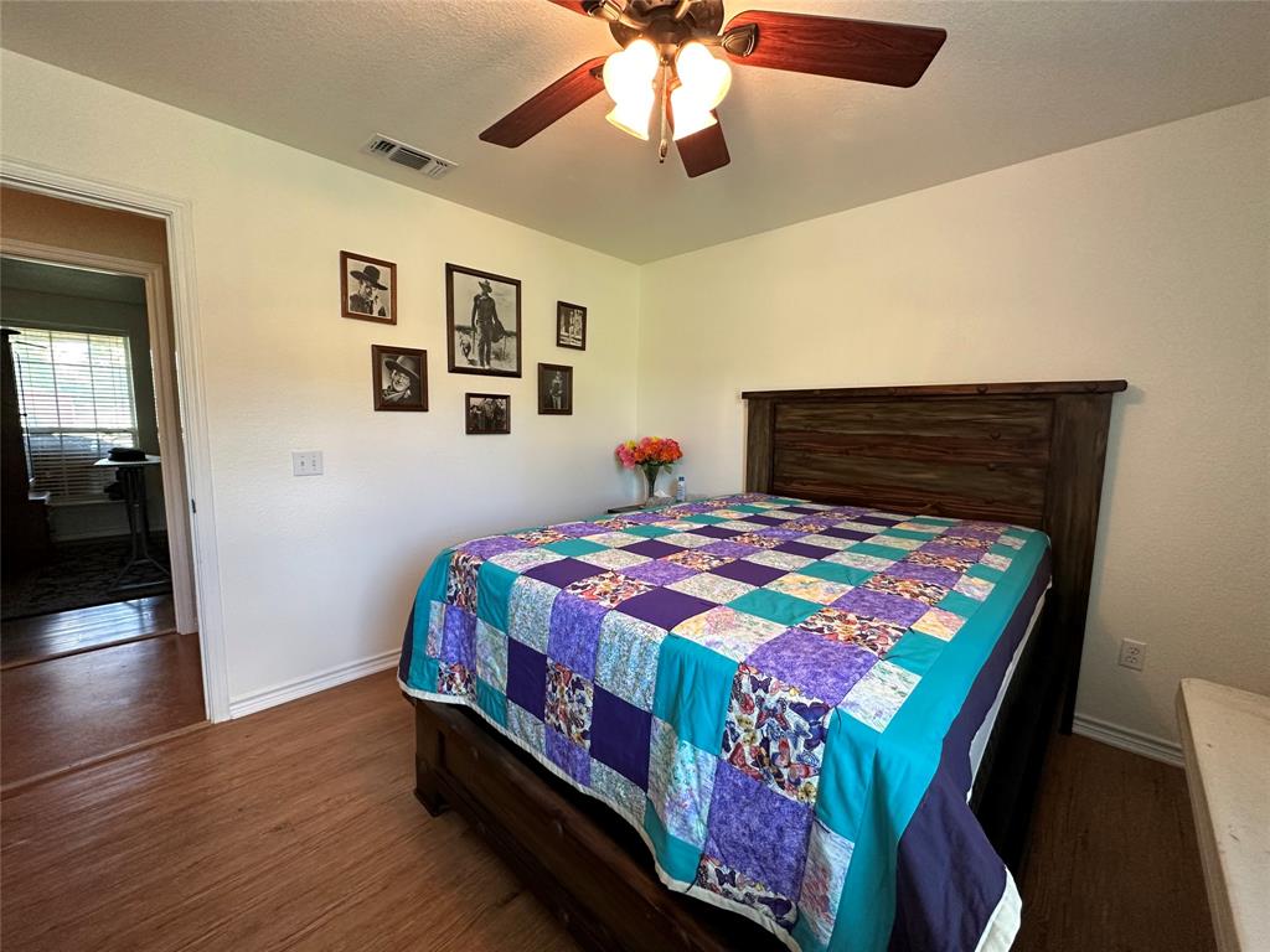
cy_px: 476
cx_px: 635
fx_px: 514
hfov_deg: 102.1
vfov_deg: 85.7
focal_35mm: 14
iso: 250
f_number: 2.2
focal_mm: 2.22
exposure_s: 1/60
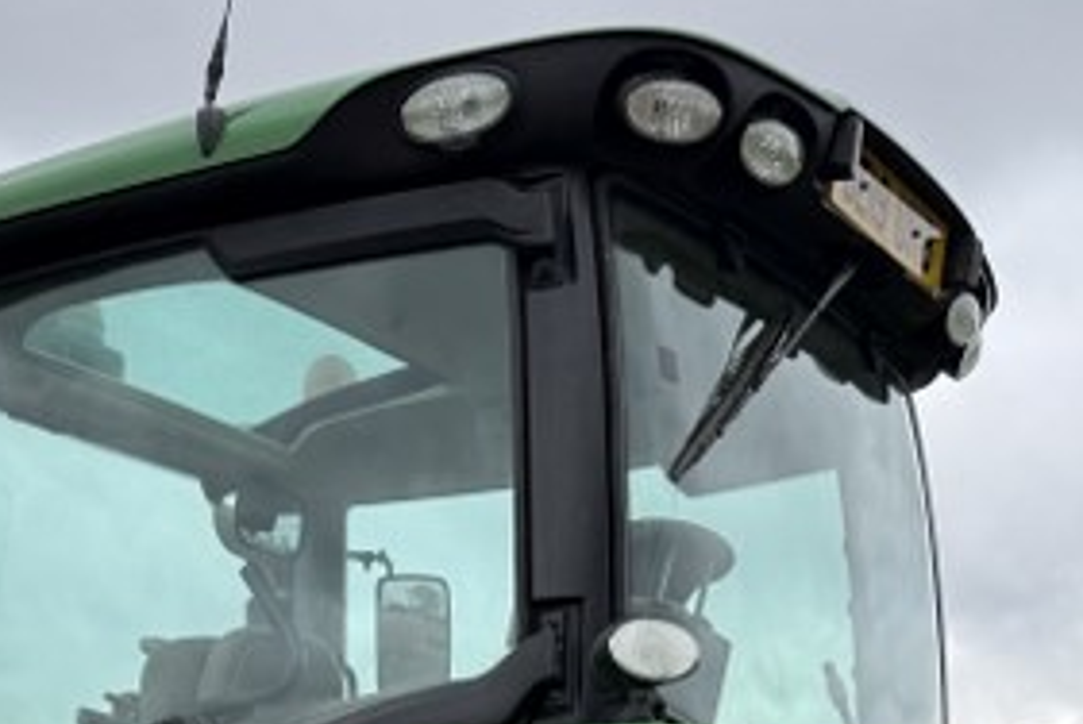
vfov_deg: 17.1
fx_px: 2138
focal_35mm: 71
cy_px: 1132
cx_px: 409
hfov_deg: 28.3
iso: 100
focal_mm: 6.76
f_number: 1.78
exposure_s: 1/2299
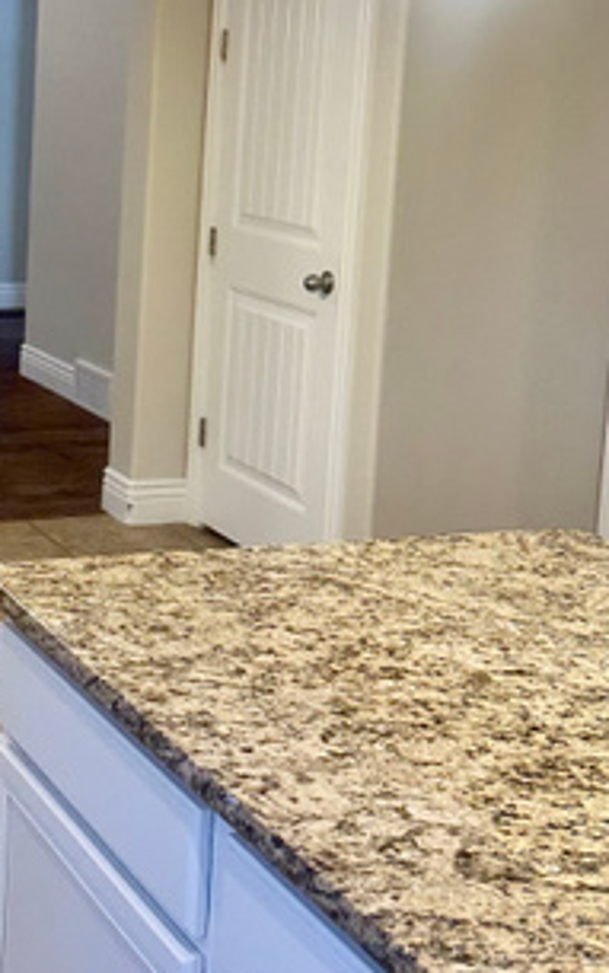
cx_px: -48
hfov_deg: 19.5
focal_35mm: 64
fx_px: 1697
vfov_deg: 31.7
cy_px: 303
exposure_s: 1/120
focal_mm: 6.86
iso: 160
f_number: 1.78
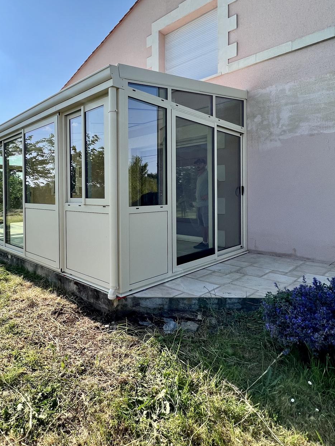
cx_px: 98
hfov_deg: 63.3
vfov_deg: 81.4
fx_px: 258
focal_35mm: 20
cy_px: 195
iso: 32
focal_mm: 1.57
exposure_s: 1/935
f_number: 1.8
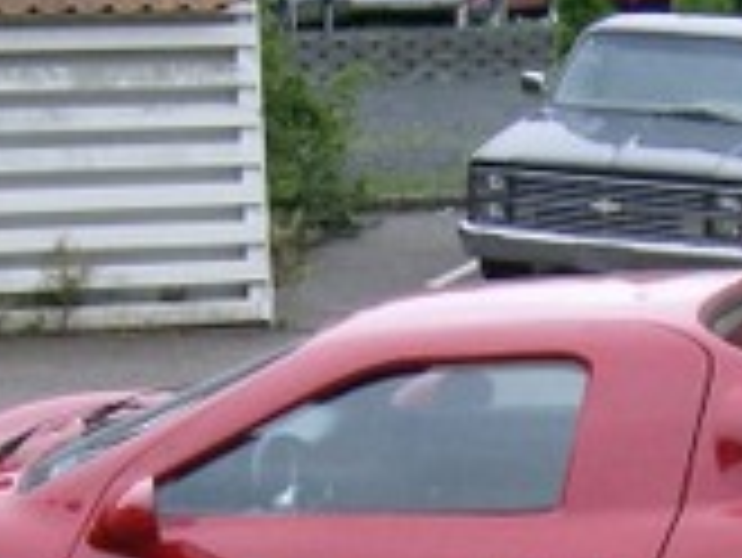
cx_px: 589
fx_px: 2574
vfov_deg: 12.2
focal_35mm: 120
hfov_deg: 16.3
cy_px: 616
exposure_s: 1/214
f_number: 4.7
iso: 100
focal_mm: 6
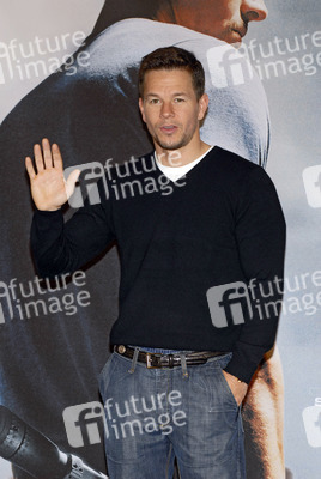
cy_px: 240
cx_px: 160
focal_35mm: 150
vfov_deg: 13.7
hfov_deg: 9.2
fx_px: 1999
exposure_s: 1/125
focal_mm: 100
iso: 400
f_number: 7.1
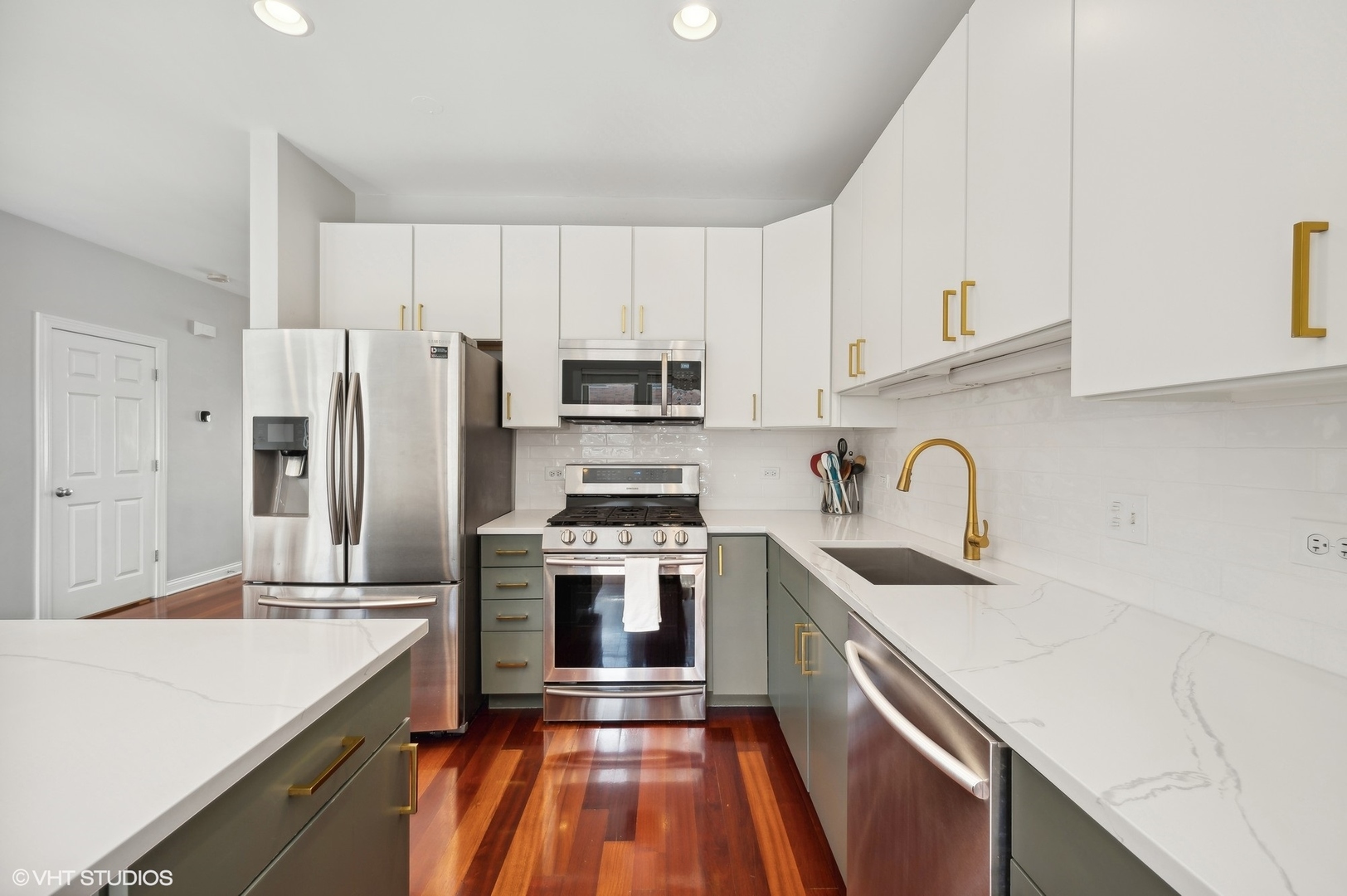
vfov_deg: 81.1
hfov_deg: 104.3
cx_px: 674
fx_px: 523
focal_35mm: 14
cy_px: 448
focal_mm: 14
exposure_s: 1/10
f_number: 9
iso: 100
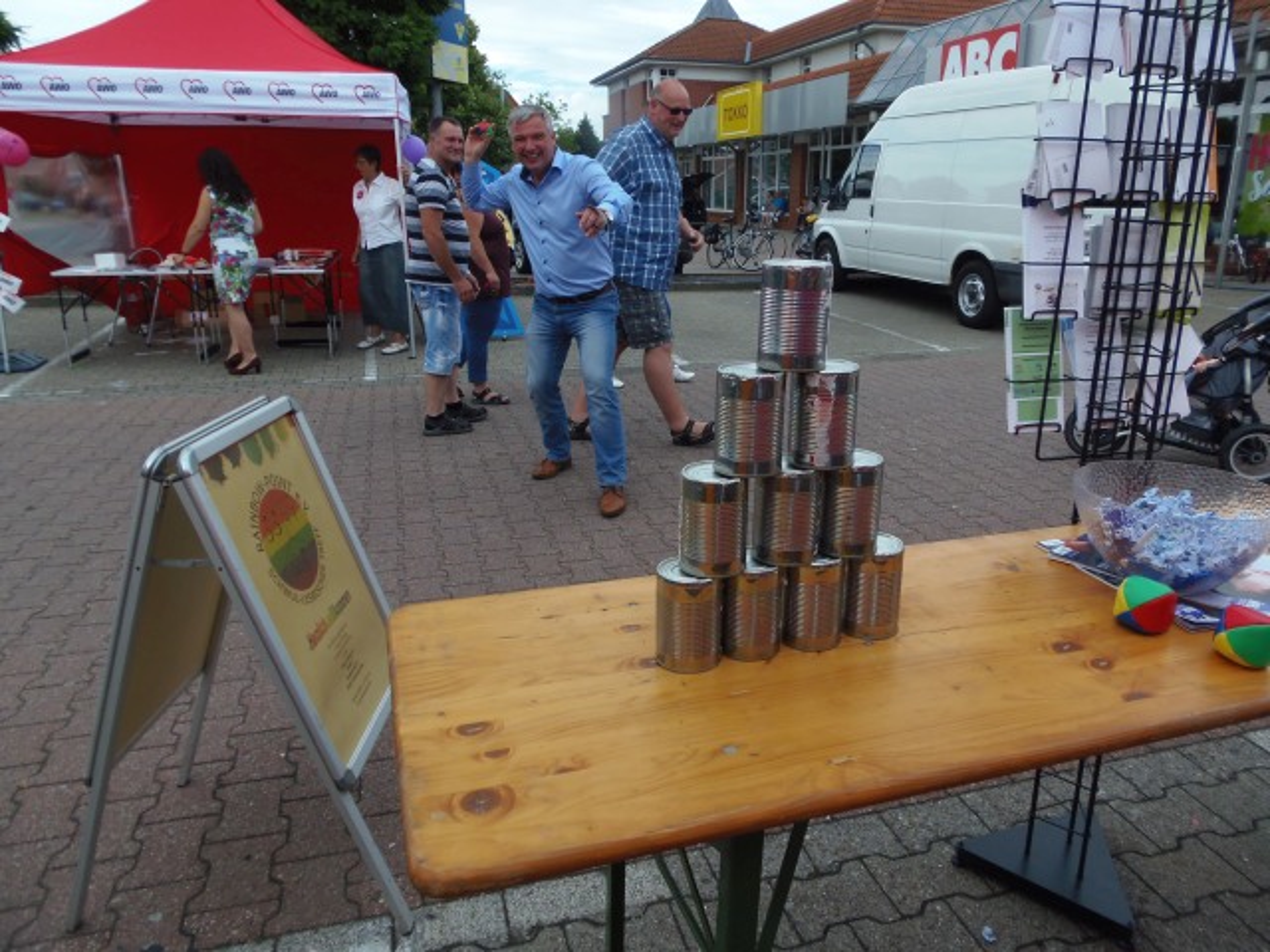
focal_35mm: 24
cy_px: 476
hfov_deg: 71.6
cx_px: 635
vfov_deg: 56.8
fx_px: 881
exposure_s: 1/500
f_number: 2.9
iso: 64
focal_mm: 4.3
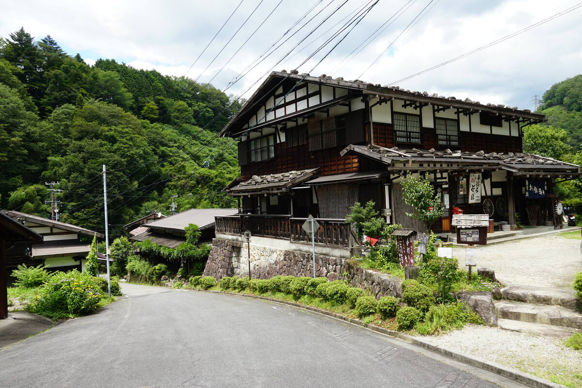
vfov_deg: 47.9
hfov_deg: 67.4
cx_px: 291
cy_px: 194
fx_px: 436
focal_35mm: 27
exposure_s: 1/100
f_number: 8
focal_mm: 18
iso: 100
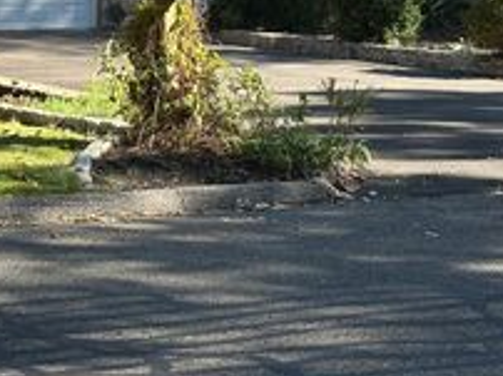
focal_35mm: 119
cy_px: -71
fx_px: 1727
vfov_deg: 12.2
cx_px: 129
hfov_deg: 16.5
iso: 64
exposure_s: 1/681
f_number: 1.78
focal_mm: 6.86
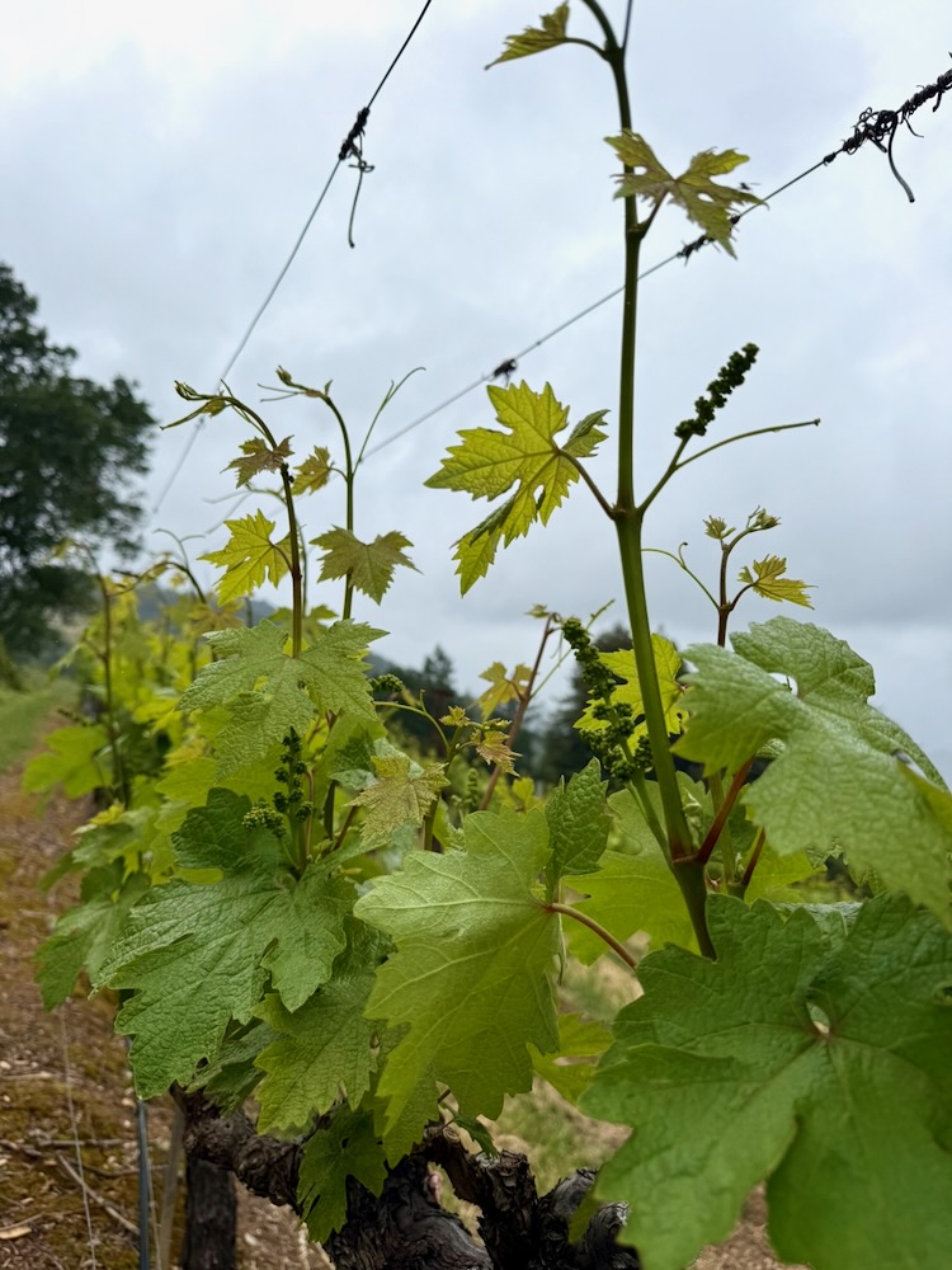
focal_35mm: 24
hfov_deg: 56.8
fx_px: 880
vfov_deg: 71.6
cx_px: 476
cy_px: 635
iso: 80
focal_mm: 6.76
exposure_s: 1/8130
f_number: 1.78
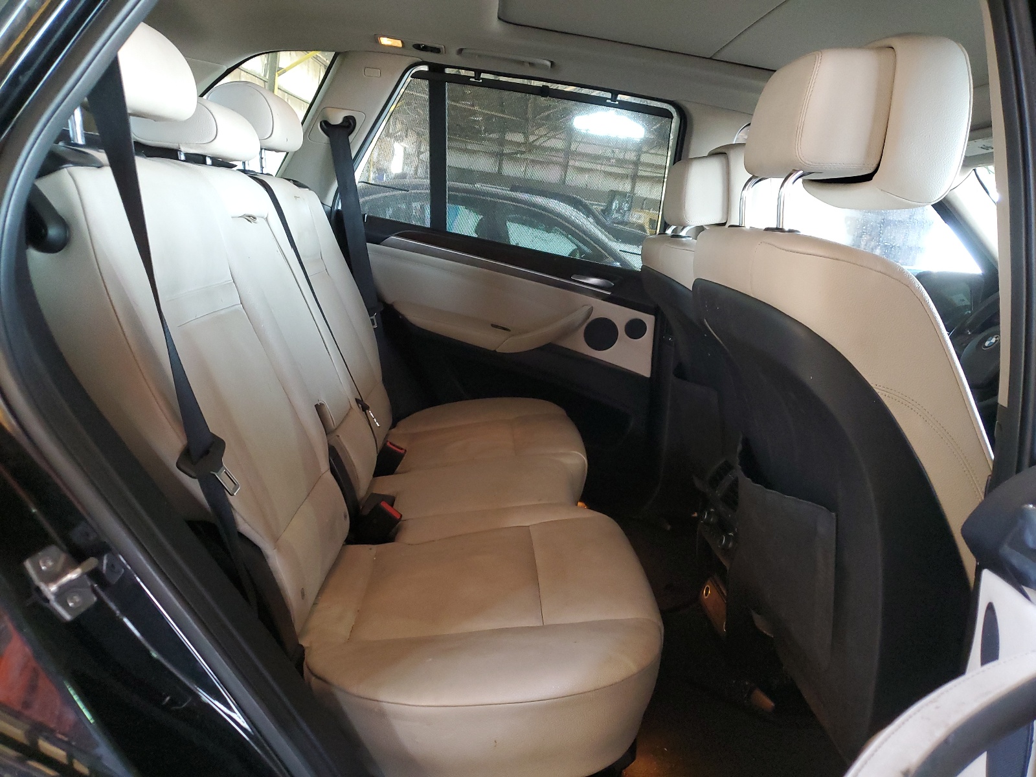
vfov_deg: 53.1
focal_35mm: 26
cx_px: 518
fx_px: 778
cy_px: 388
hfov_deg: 67.3
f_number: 1.5
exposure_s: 1/40
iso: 297
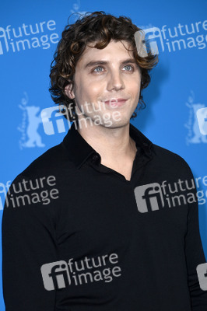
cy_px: 156
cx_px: 104
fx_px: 1296
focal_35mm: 150
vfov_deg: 13.7
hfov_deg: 9.1
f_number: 5.6
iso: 800
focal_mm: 150
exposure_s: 1/250
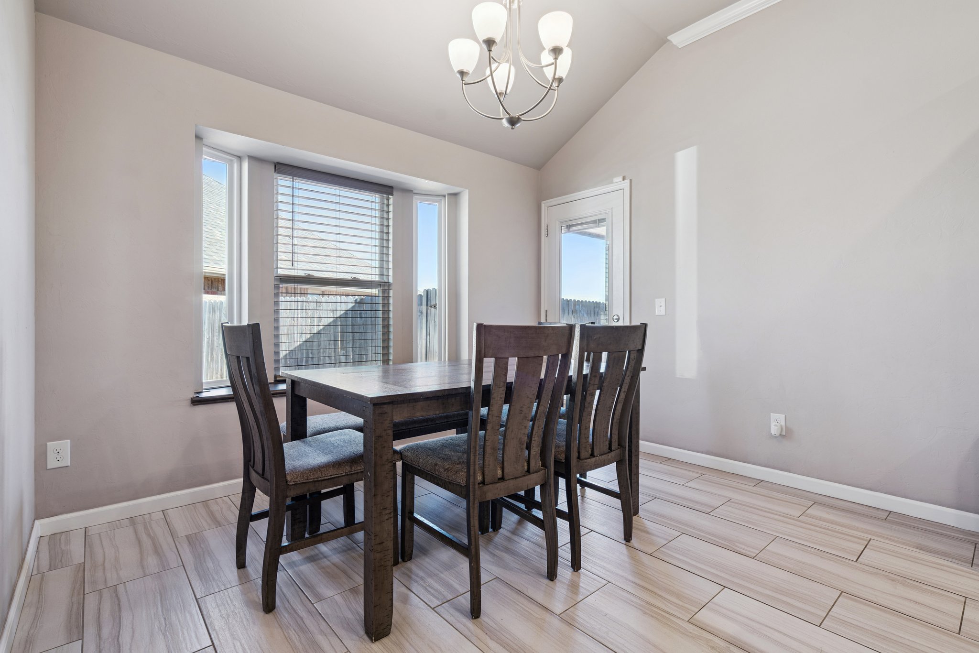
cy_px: 326
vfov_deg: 73.8
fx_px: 435
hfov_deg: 96.7
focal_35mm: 16
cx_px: 490
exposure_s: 1/13
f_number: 7.1
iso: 200
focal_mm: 16
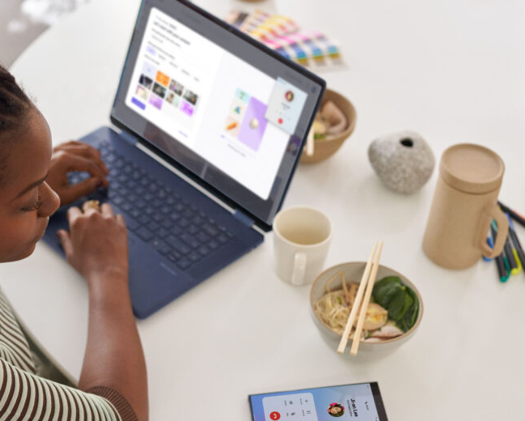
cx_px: 164
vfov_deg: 20.7
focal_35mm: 74
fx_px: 1151
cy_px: 242
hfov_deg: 25.5
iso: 2500
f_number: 2.8
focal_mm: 50
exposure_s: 1/320
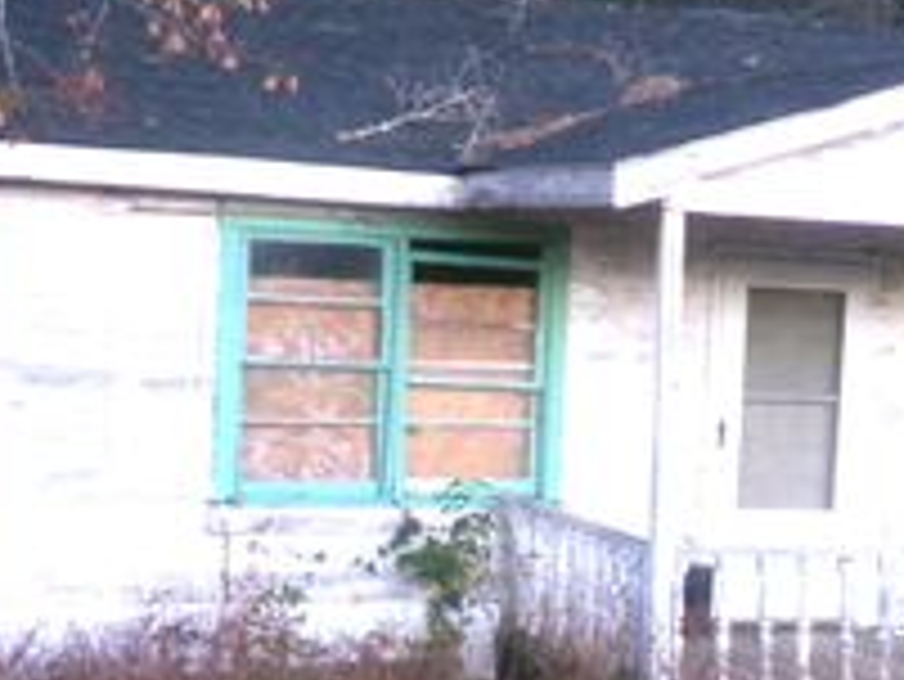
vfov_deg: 16.0
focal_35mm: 92
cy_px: 489
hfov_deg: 20.9
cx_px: 796
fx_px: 2404
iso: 800
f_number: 4
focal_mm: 6.6
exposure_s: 1/6
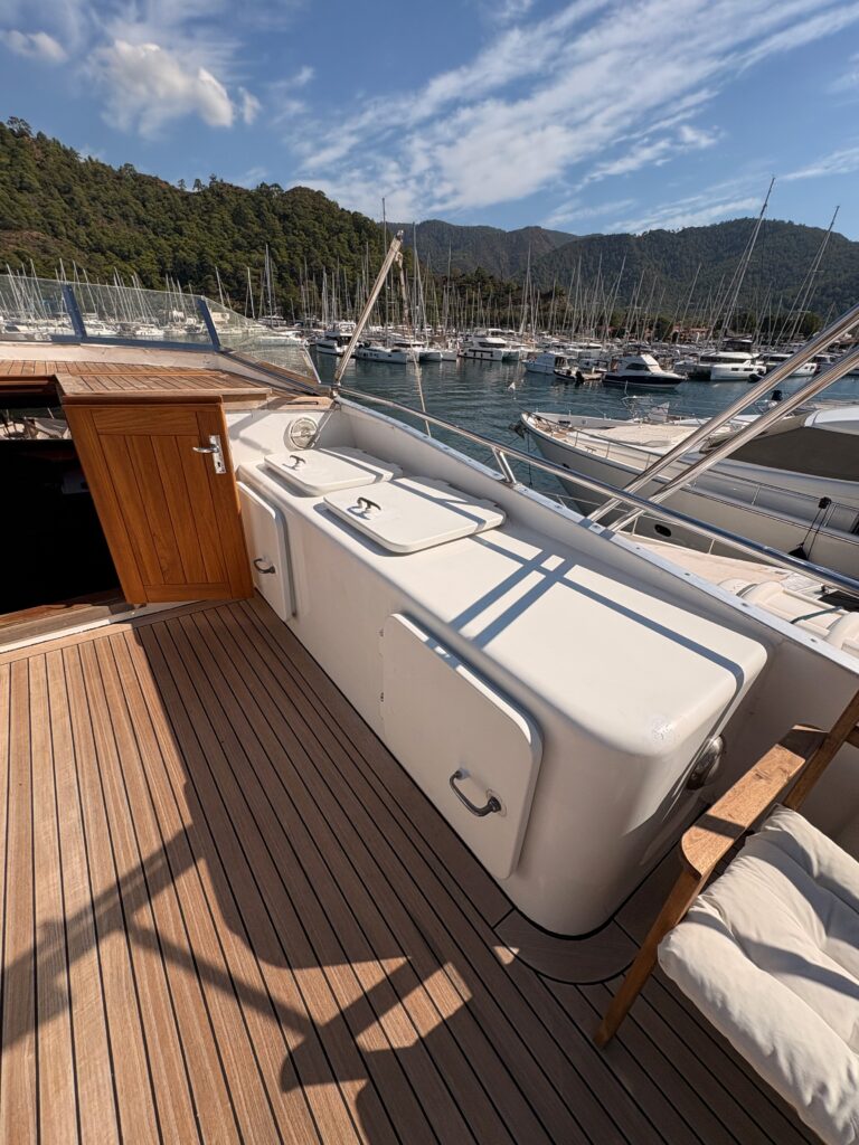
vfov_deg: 102.1
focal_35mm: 14
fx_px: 463
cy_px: 572
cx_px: 430
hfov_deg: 85.7
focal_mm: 2.22
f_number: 2.2
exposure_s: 1/4630
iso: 50
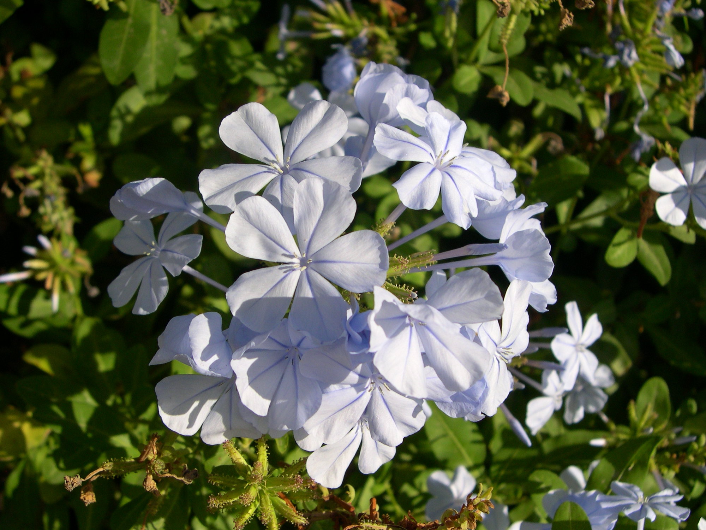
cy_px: 265
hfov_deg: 49.0
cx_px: 353
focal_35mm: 38
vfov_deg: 37.7
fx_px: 775
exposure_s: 1/162
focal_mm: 8
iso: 100
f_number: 7.6
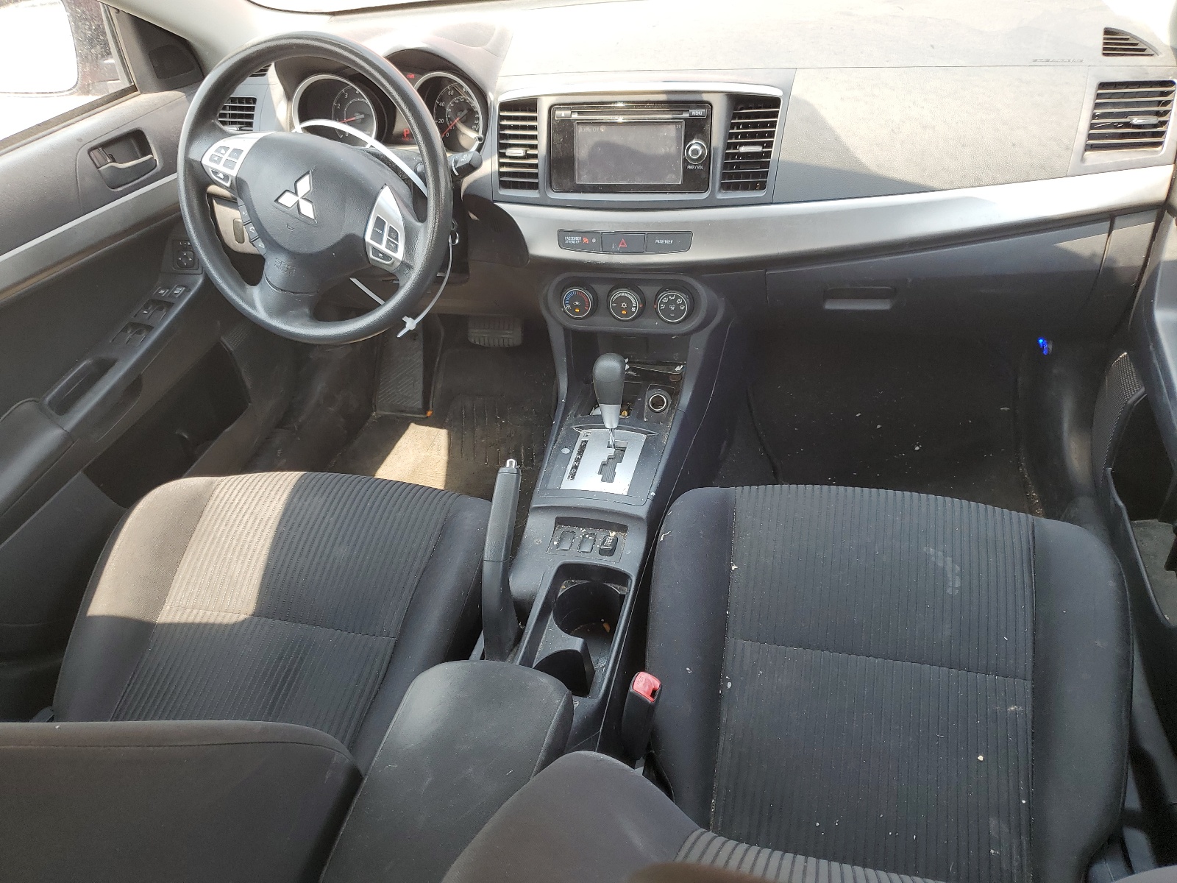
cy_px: 442
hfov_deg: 67.3
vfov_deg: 53.1
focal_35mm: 26
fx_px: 884
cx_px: 588
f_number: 1.5
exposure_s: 1/200
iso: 50
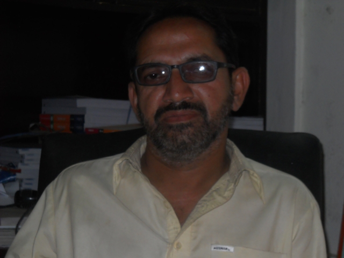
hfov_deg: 18.5
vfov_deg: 14.0
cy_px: 129
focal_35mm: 106
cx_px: 172
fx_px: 1053
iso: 200
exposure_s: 1/60
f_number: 5.3
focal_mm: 17.48
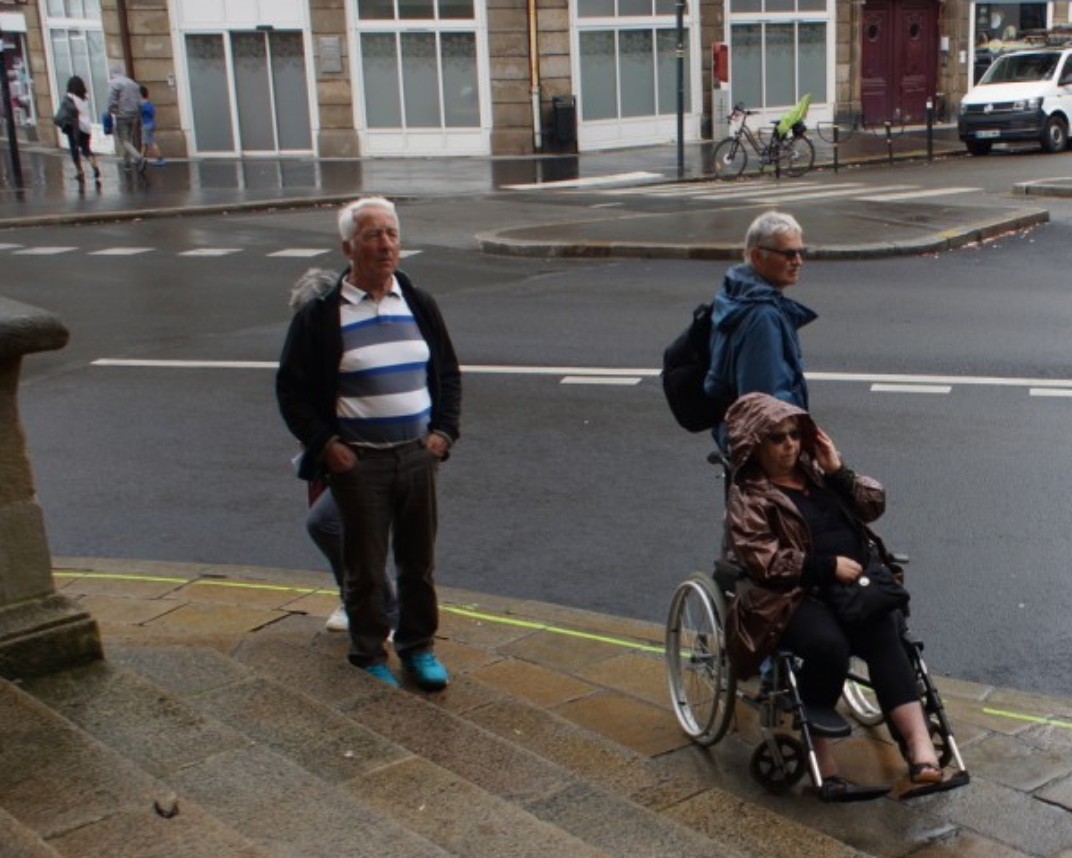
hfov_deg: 33.9
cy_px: 541
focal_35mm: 53
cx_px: 911
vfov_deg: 28.5
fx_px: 1682
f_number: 4.5
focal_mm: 22
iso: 100
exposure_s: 1/200
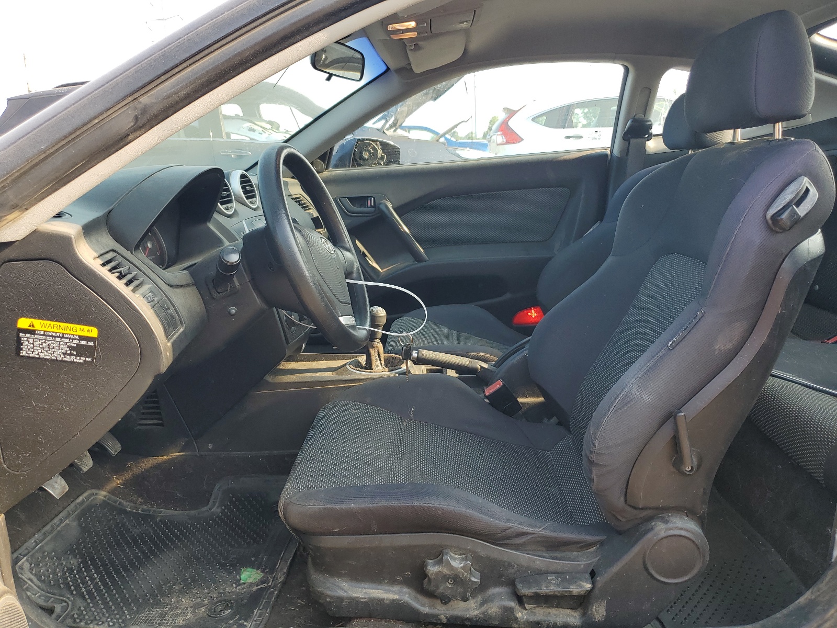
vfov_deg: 53.1
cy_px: 314
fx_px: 629
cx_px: 418
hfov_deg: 67.3
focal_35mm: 26
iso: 50
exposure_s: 1/370
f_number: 1.5
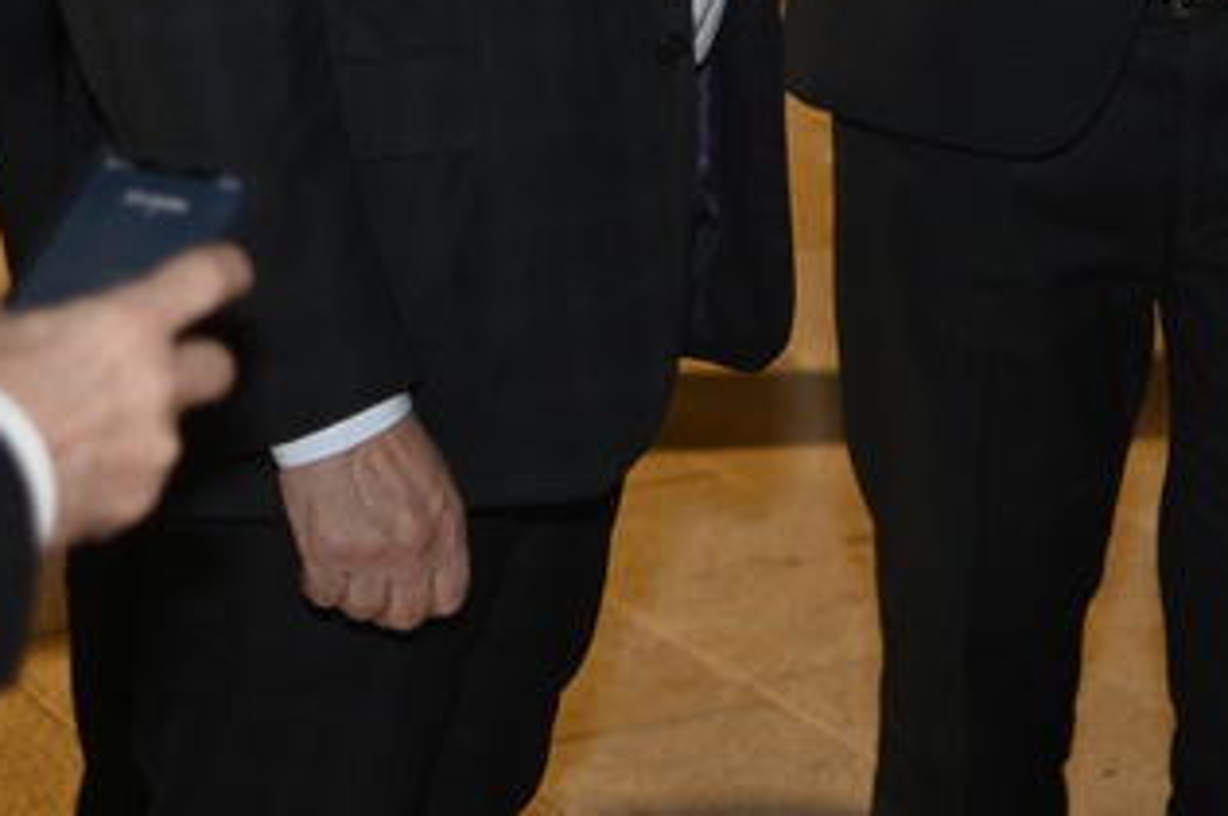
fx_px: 5282
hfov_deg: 13.2
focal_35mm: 155
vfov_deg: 8.8
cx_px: 148
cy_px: 202
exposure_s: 1/200
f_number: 1.8
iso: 800
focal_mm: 35
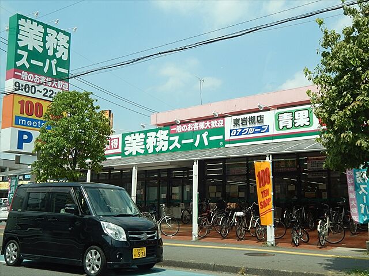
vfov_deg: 37.7
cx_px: 184
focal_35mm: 38
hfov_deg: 49.0
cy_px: 138
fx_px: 405
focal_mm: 6.8
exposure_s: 1/800
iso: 125
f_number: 3.4
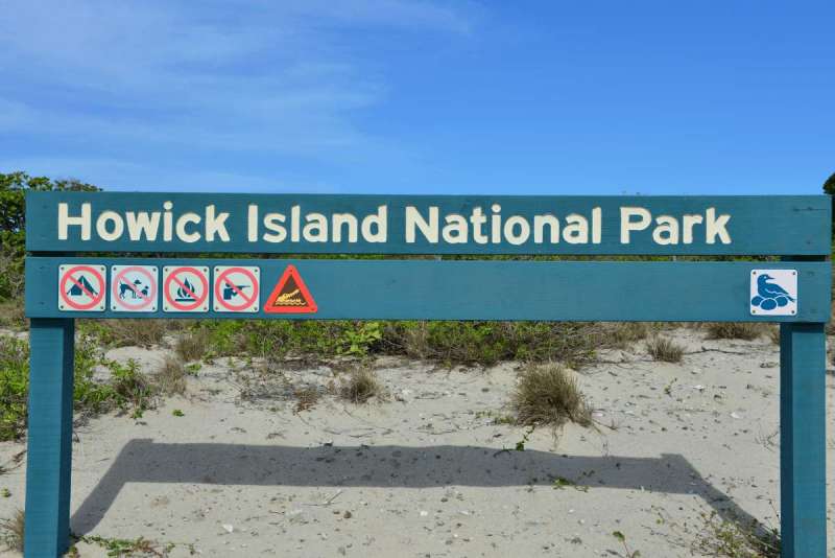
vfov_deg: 31.9
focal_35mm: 42
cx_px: 418
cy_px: 279
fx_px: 974
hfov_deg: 46.4
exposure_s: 1/500
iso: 250
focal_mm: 42
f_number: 11
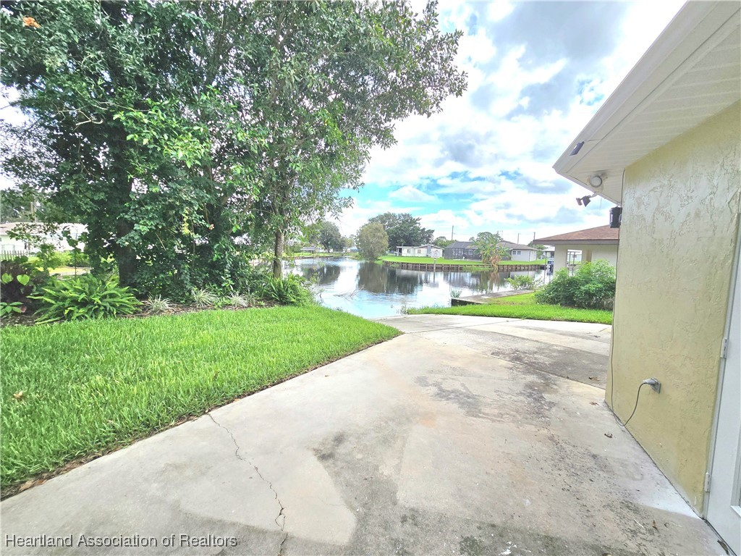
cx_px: 370
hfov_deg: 106.2
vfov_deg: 89.9
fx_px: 278
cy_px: 278
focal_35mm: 13
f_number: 2.2
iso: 50
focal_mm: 2.2
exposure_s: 1/2500
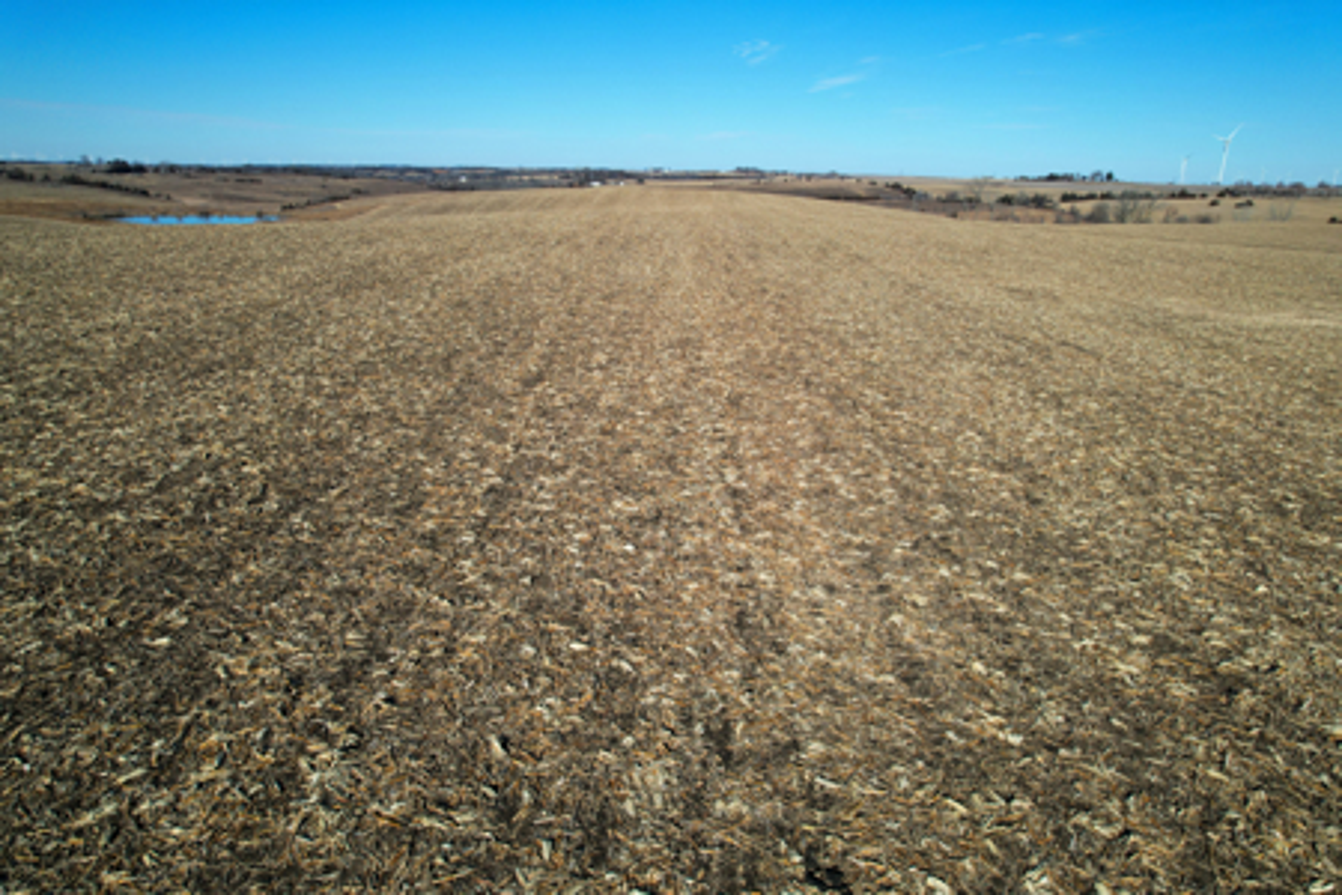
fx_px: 820
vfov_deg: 57.2
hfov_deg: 78.6
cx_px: 671
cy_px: 448
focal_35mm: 22
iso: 100
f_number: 2.8
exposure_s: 1/2500
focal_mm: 8.38
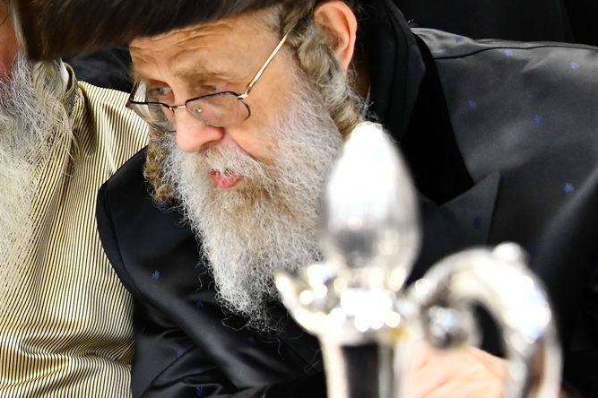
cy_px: 78
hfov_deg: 18.8
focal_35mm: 105
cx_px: -26
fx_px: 1743
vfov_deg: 13.0
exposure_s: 1/100
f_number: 5.6
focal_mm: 50
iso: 4000
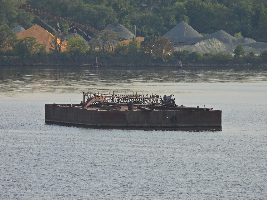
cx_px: 134
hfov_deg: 2.8
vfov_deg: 2.1
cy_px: 100
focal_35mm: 700
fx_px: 5399
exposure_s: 1/500
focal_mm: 125
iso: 110
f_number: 5.6
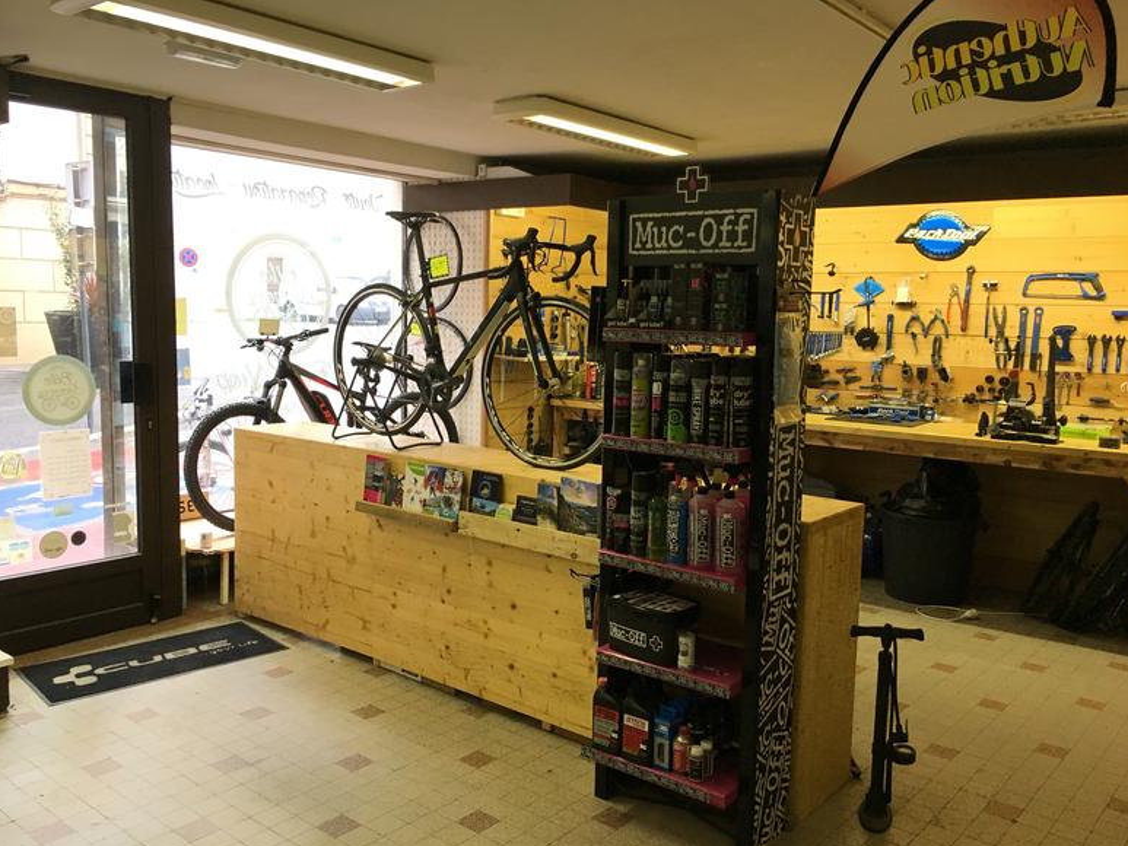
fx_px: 978
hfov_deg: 60.0
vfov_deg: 46.8
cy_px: 426
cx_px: 557
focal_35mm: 30
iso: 64
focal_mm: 4.15
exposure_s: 1/33
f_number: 2.2
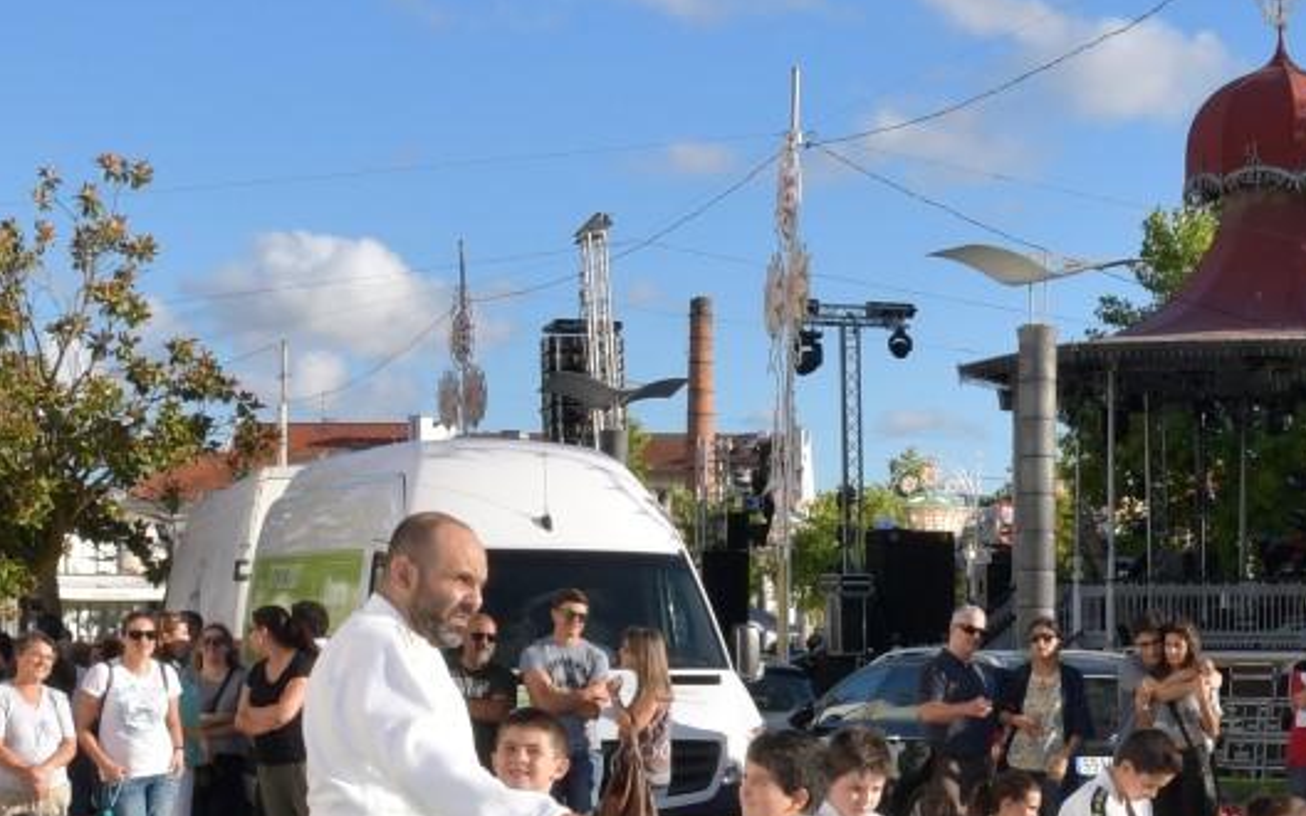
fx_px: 2669
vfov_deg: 17.1
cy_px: 757
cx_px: 1365
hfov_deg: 25.8
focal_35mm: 75
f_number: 13
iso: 250
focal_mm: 16
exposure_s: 1/250
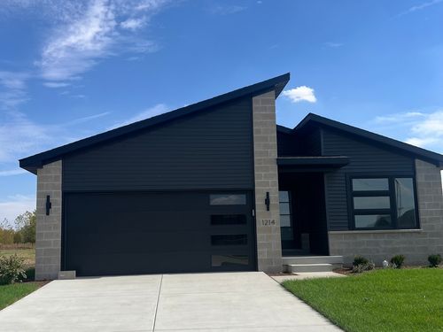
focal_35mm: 26
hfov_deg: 67.3
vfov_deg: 53.1
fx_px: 333
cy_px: 166
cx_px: 222
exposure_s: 1/5587
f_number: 1.5
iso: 50
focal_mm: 5.7
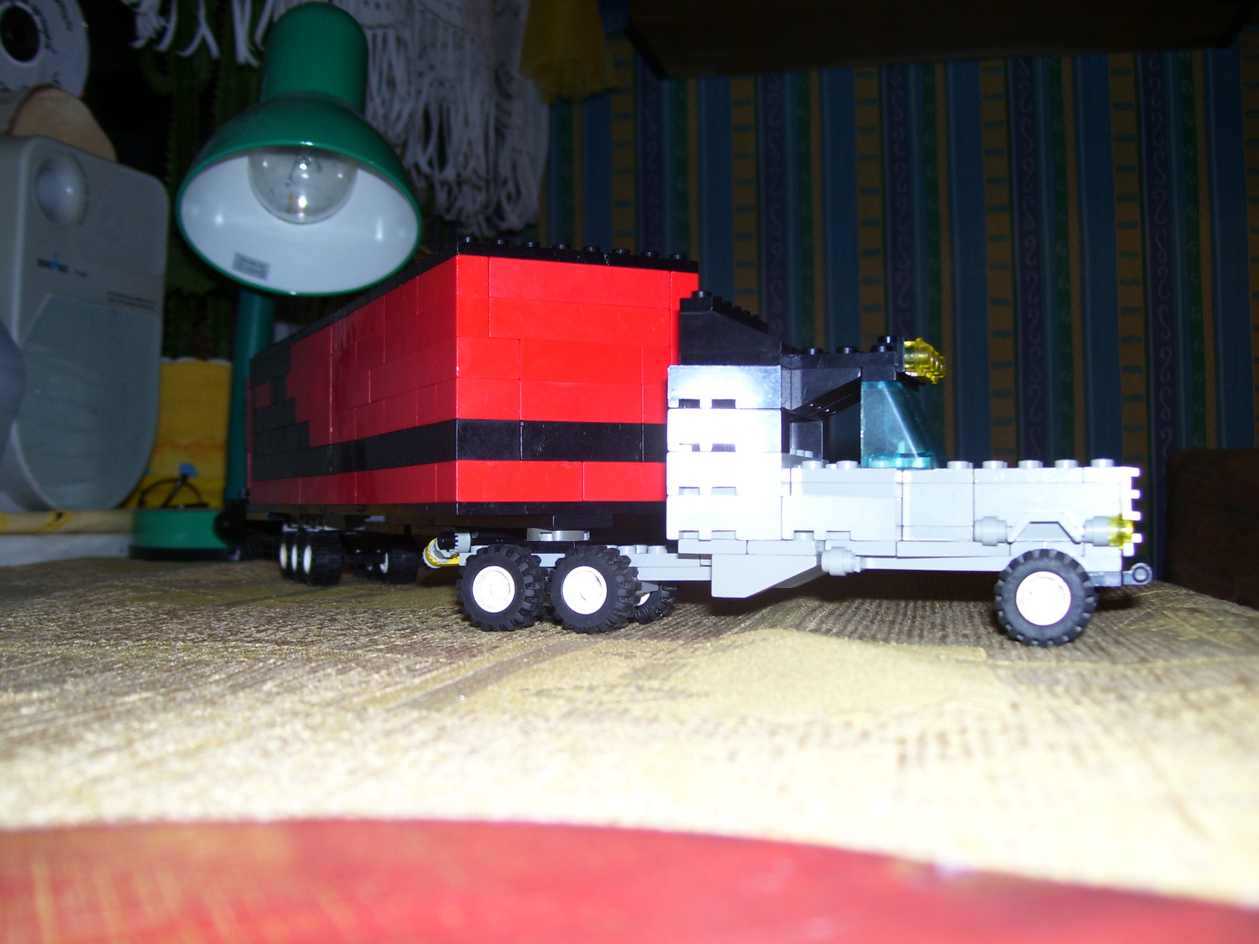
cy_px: 472
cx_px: 630
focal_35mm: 37
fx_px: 1346
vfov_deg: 38.7
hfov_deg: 50.1
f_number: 2.7
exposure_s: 1/60
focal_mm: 6
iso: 80
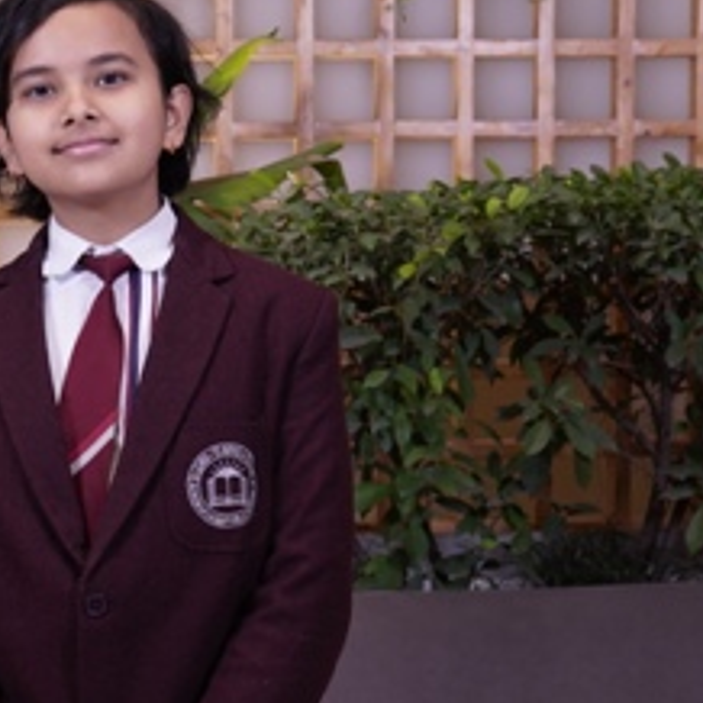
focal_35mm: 84
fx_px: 1930
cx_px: 139
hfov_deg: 20.4
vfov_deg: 20.6
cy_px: 366
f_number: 5
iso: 640
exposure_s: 1/125
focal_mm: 32
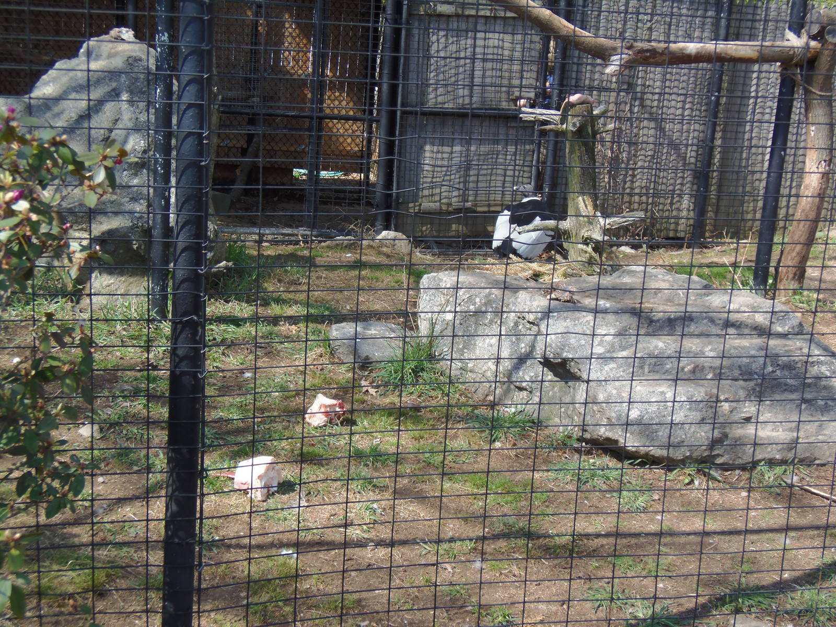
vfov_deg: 29.7
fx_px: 1183
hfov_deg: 38.9
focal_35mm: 49
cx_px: 418
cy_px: 314
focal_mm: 9.1
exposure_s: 1/200
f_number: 3.8
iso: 64
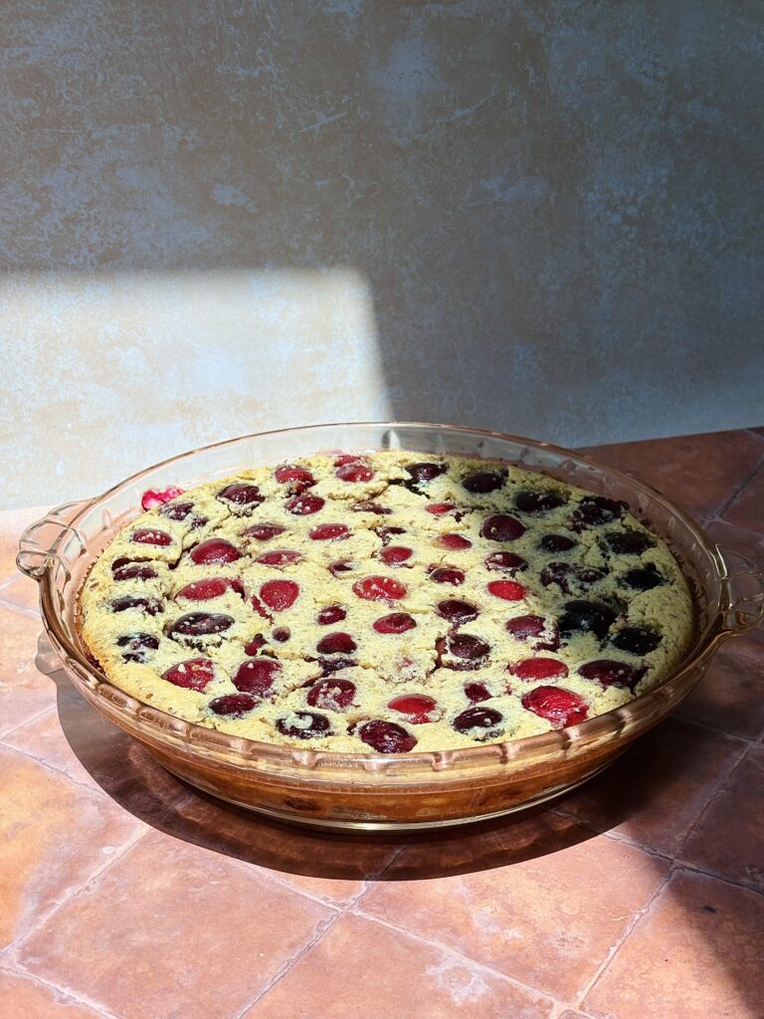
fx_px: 1530
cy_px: 510
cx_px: 382
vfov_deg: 36.8
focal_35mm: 52
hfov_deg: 28.0
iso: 32
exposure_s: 1/2212
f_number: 1.6
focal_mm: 5.96
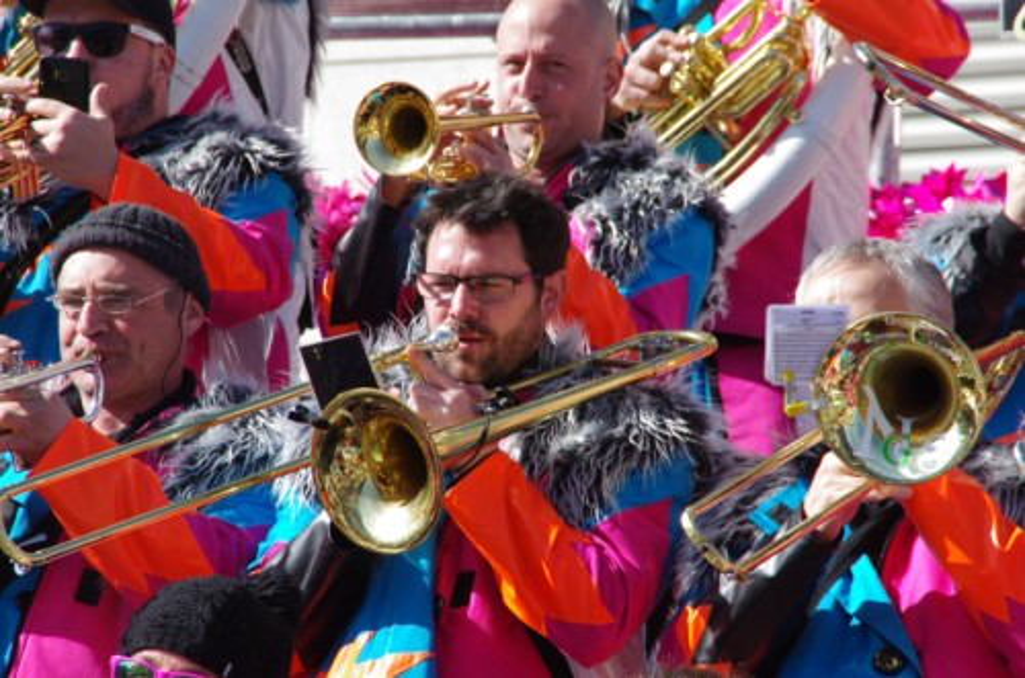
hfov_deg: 6.9
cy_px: 339
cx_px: 512
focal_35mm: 300
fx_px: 8523
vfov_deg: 4.6
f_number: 10
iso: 200
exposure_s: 1/250
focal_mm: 200
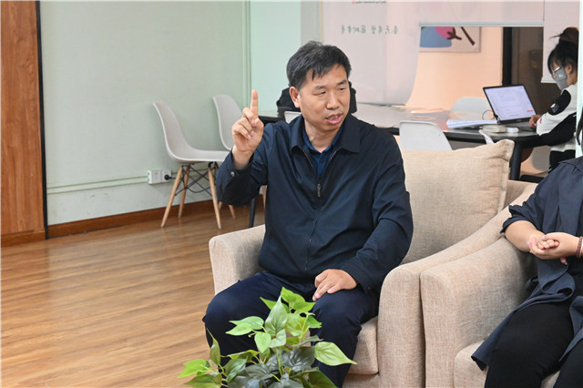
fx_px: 1214
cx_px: 292
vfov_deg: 18.2
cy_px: 194
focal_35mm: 75
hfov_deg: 27.0
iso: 6400
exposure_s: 1/60
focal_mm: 50
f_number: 6.3
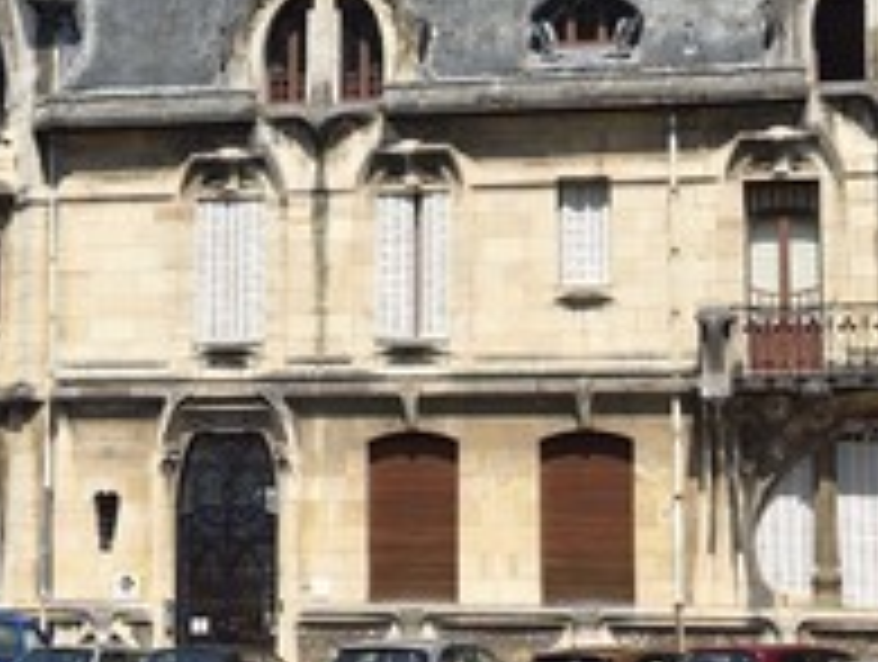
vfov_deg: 14.9
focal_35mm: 99
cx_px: 380
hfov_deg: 19.8
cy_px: 140
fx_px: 2516
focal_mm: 48
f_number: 14
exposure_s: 1/250
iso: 200
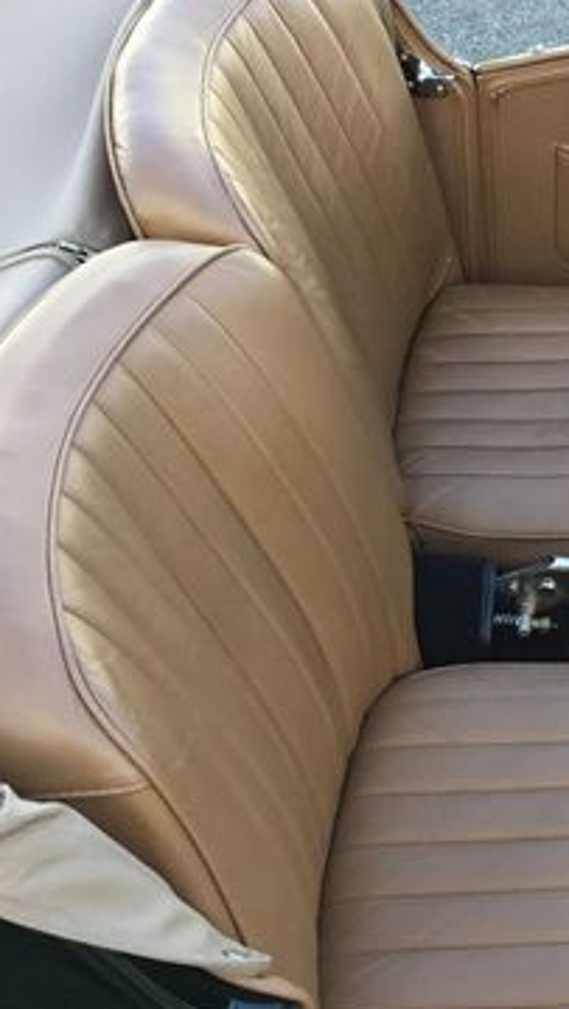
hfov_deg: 19.2
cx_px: 647
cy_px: 504
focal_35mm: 60
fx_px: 1606
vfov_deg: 34.9
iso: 32
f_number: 2.4
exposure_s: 1/120
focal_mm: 3.3
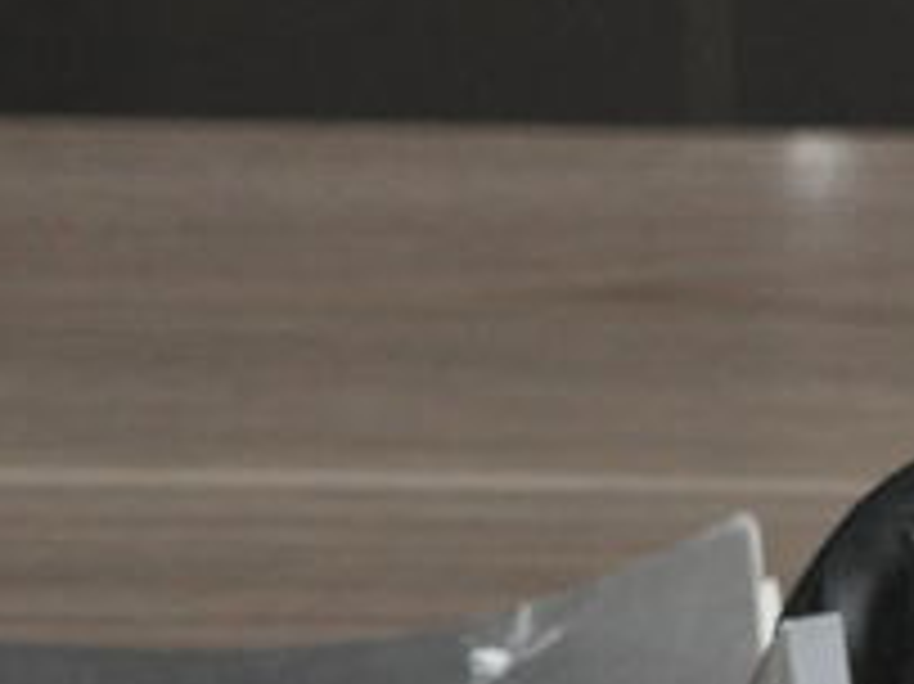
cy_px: 810
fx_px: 7864
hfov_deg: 6.6
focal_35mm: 298
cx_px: 1414
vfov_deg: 5.0
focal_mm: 42
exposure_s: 1/60
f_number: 4.8
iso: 800
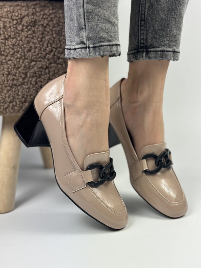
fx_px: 372
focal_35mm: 48
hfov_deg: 30.3
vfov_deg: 39.7
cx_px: 100
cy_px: 134
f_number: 1.78
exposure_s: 1/990
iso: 80
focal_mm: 6.86
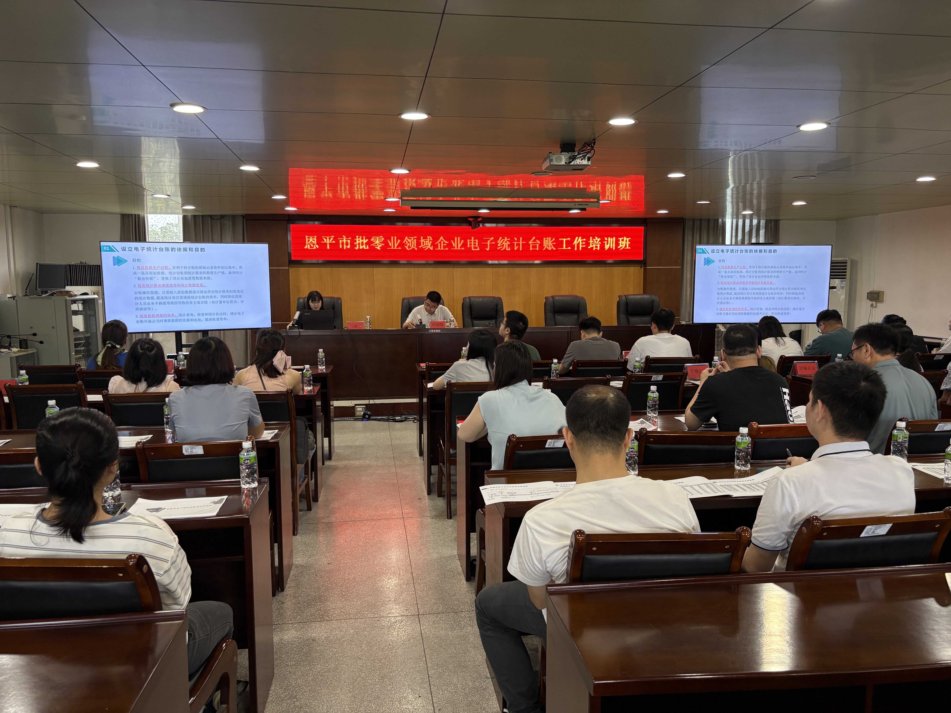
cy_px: 356
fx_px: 714
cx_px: 476
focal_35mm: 26
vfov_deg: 53.1
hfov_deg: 67.3
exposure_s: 1/100
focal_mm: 5.96
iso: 125
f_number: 1.6
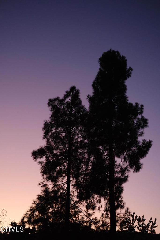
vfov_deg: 47.4
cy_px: 120
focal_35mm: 41
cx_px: 80
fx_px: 273
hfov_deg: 32.6
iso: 640
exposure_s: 1/40
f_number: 2.8
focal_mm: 27
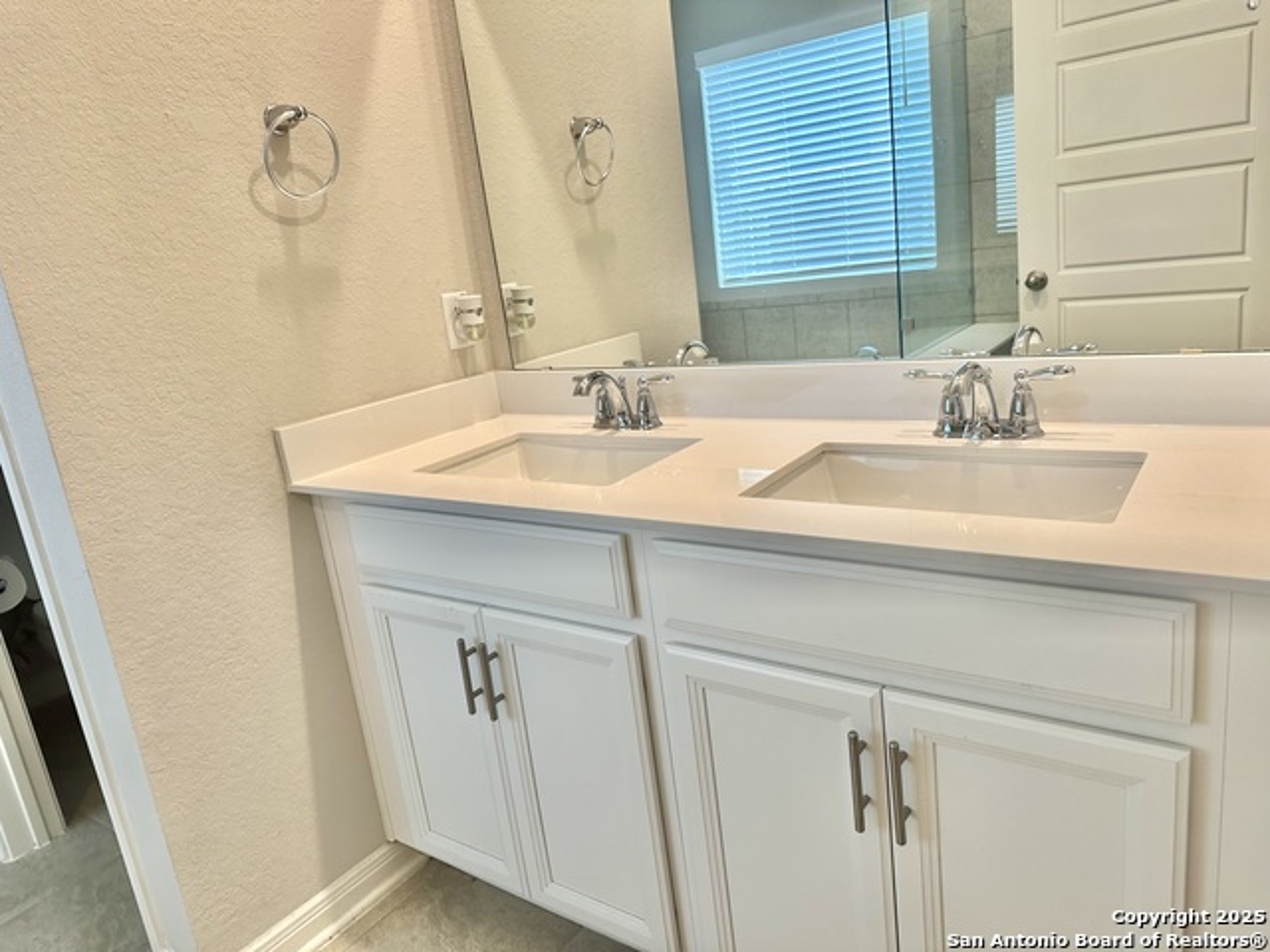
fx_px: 881
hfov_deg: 71.6
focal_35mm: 24
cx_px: 635
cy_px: 476
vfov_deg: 56.8
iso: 80
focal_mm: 6.86
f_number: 1.78
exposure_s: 1/120
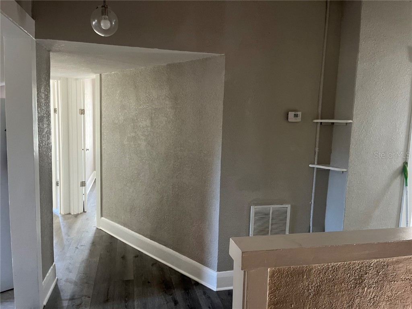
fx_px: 309
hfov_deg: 67.3
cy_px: 154
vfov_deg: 53.1
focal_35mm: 26
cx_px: 206
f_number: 1.6
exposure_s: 1/60
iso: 200
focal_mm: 5.1
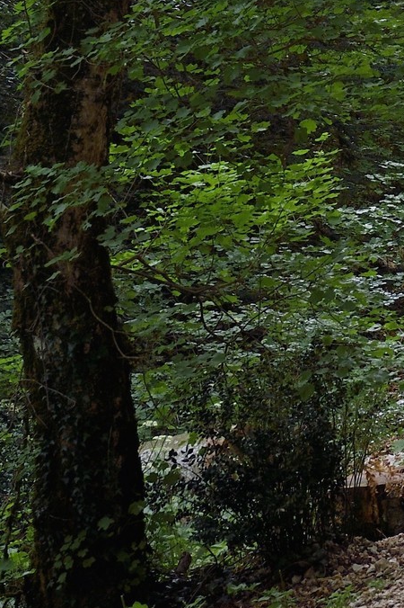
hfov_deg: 5.5
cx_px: 537
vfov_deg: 8.1
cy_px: -379
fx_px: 4195
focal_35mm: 249
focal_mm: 70
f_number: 8
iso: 400
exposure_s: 1/100
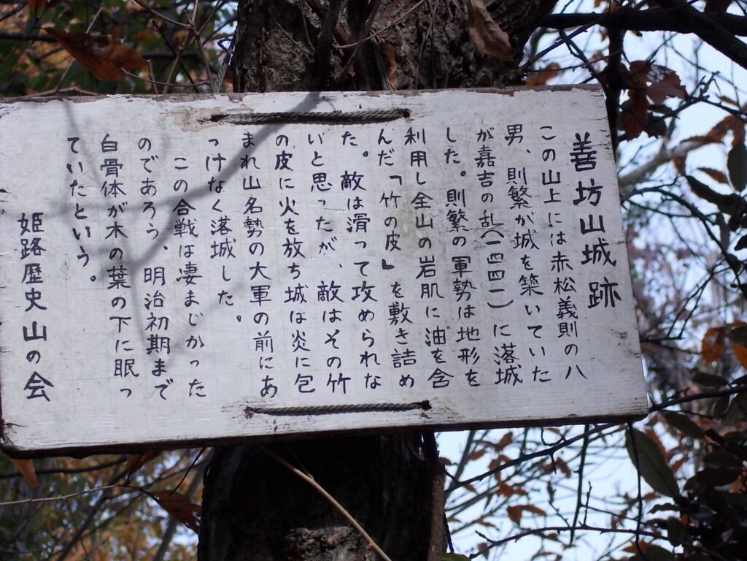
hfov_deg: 15.2
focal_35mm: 130
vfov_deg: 11.4
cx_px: 374
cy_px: 280
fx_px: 2805
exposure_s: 1/100
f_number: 6.5
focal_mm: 23
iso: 80
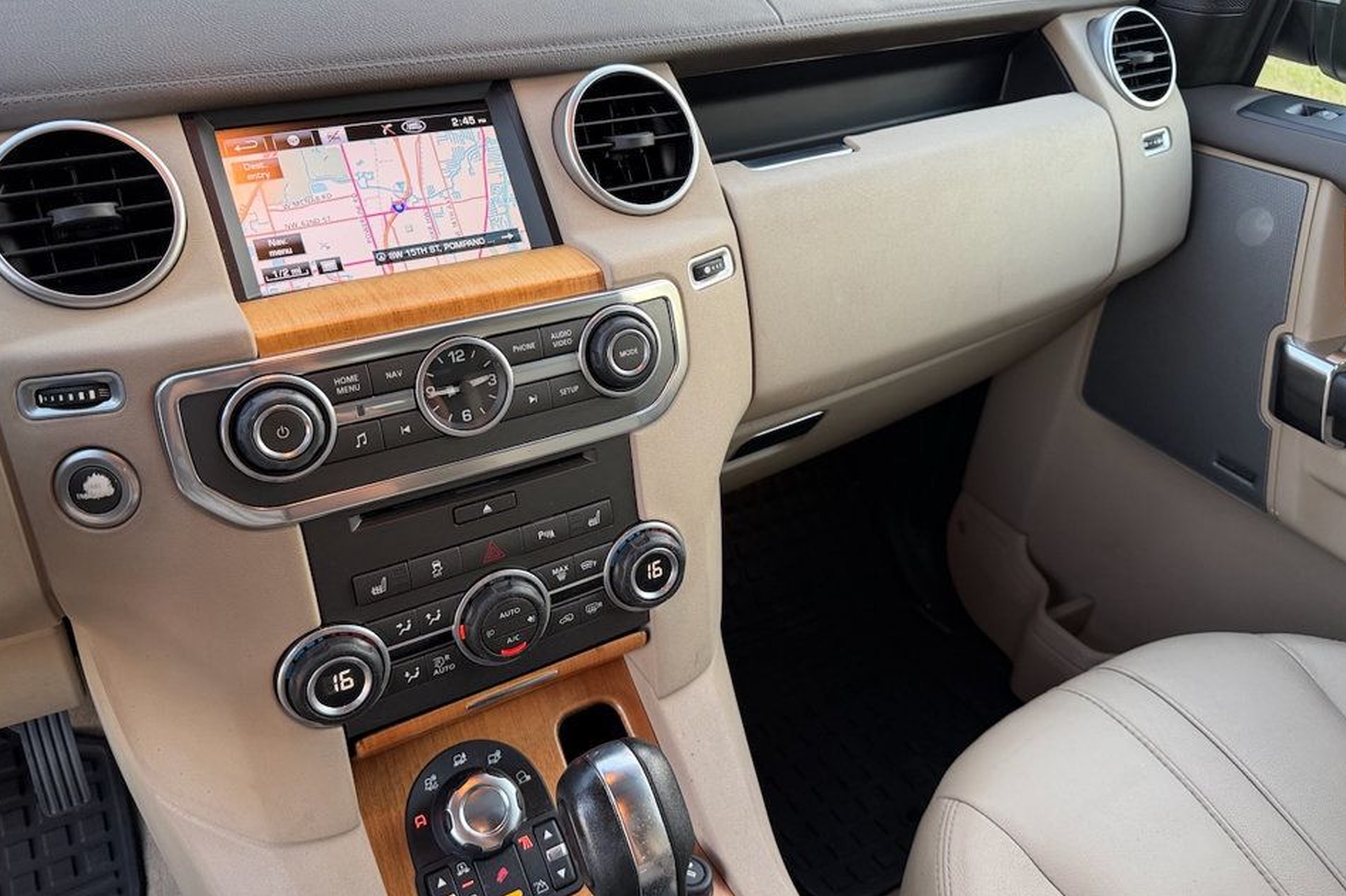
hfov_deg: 67.4
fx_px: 1009
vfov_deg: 47.9
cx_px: 647
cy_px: 420
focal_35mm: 27
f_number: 1.78
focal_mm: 6.76
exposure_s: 1/121
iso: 200
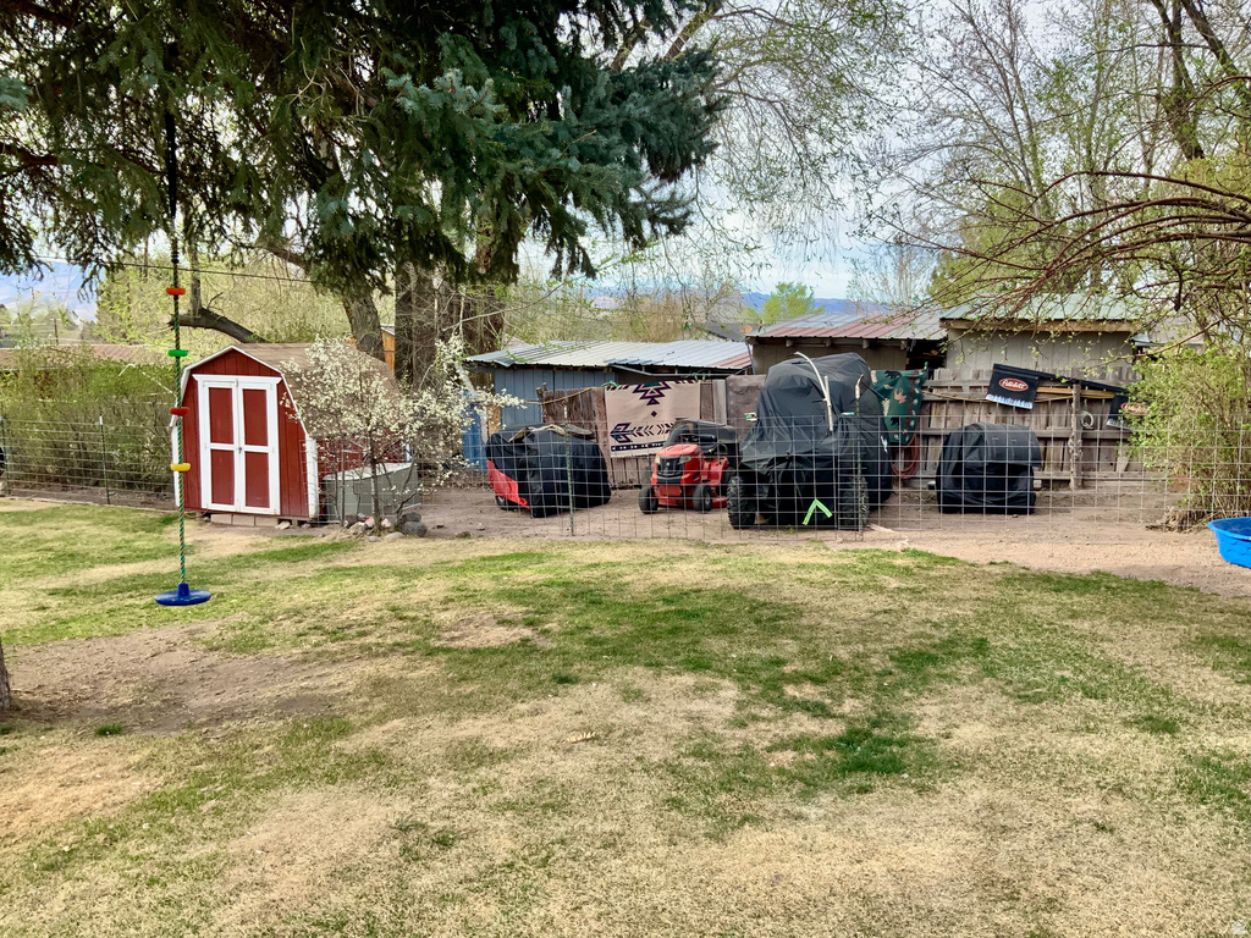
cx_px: 626
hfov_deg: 61.7
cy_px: 469
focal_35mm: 29
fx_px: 1048
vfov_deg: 48.2
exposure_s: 1/276
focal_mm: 3
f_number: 1.8
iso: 16
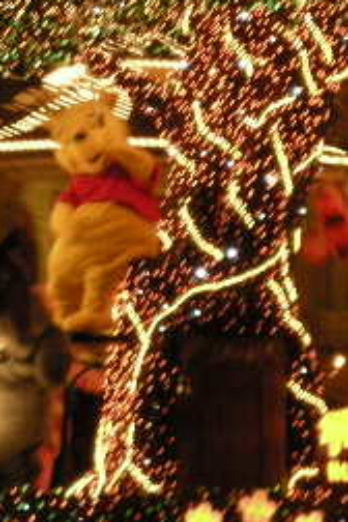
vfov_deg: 7.4
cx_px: 60
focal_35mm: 277
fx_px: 4016
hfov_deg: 5.0
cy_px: 106
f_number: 4.7
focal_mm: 17.1
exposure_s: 1/6.1
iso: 400
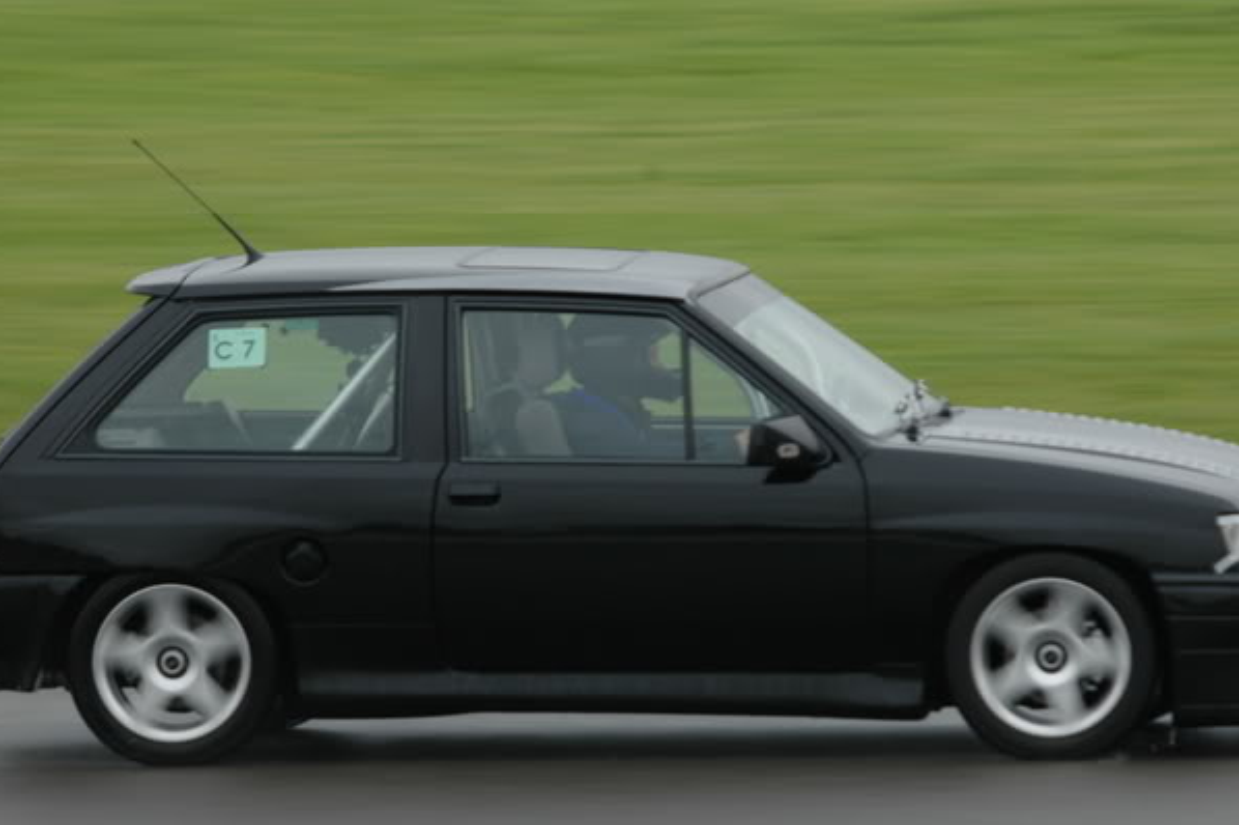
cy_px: 516
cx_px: 717
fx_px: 18643
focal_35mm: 542
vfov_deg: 2.5
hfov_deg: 3.8
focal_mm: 270
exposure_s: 1/125
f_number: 8
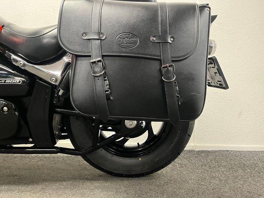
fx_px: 198
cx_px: 132
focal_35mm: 26
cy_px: 99
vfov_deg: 53.1
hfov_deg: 67.3
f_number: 1.6
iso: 500
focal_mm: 5.1
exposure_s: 1/50
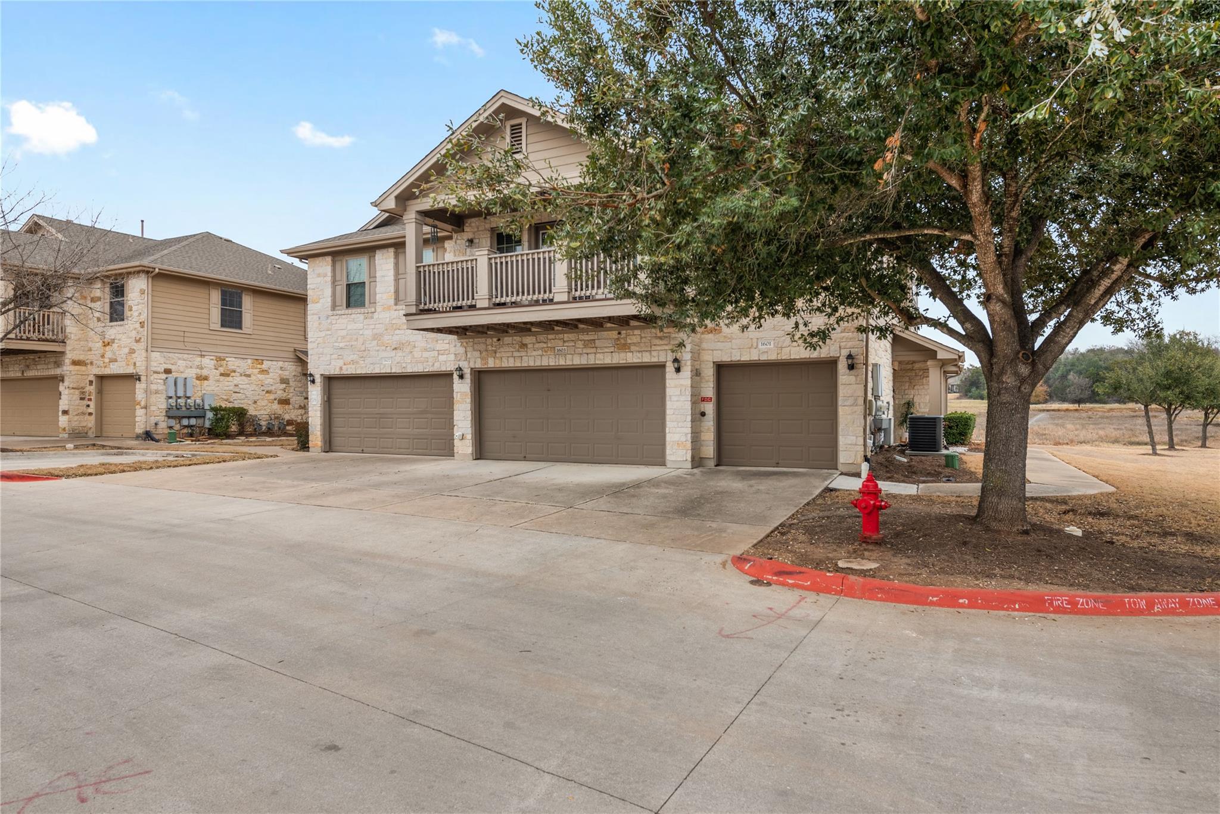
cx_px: 610
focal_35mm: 21
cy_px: 407
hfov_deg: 81.2
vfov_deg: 59.5
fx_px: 712
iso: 400
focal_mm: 21
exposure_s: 1/60
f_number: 8
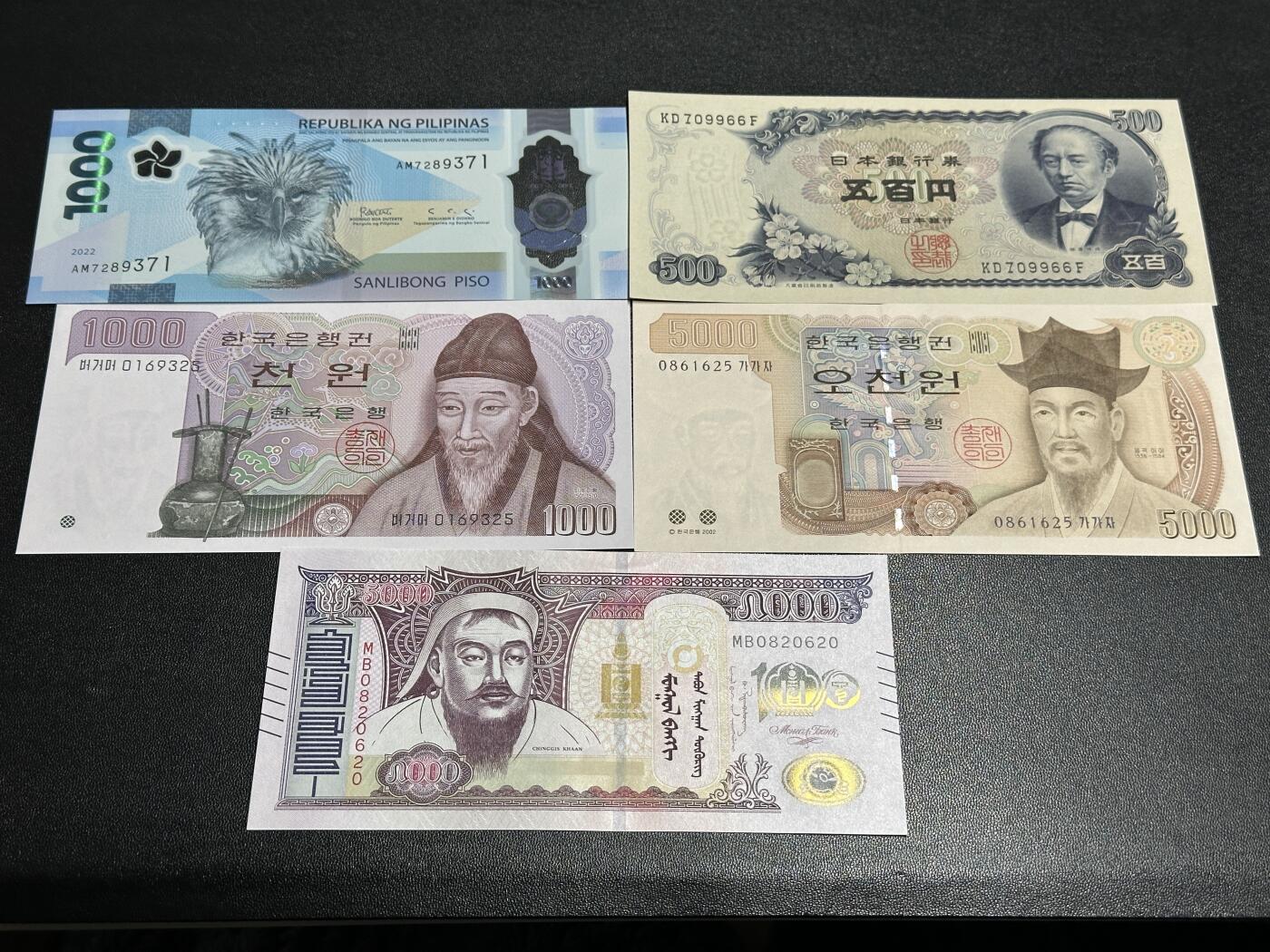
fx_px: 1761
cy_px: 476
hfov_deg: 39.7
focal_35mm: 48
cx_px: 635
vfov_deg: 30.3
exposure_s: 1/50
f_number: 1.78
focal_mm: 6.86
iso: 80
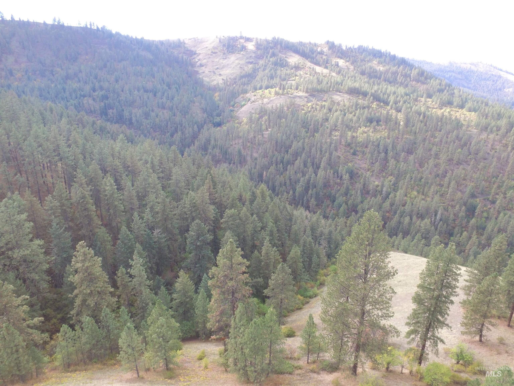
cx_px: 257
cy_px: 193
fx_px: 297
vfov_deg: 66.0
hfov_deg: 81.7
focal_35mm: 20
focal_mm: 3.61
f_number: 2.8
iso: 126
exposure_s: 1/100
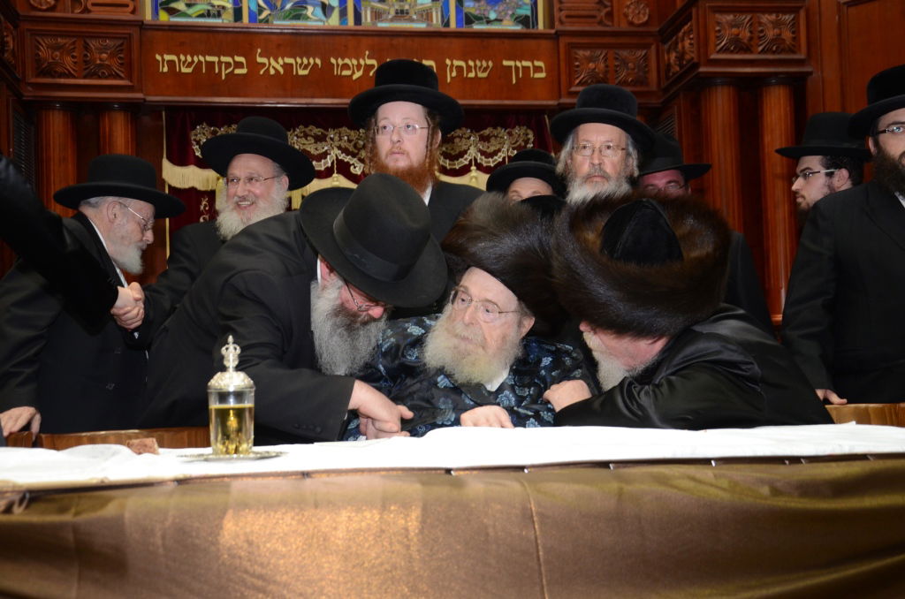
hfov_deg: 46.5
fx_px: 1054
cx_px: 452
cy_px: 300
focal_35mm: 42
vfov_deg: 31.7
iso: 800
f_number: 5
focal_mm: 28
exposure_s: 1/80
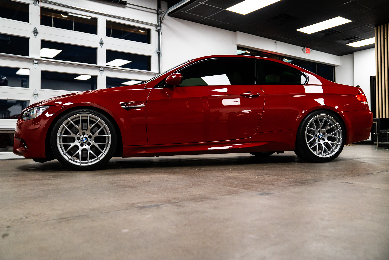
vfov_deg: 42.3
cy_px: 130
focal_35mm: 31
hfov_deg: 60.3
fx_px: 335
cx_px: 194
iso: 2000
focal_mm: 31
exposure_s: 1/160
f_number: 3.2
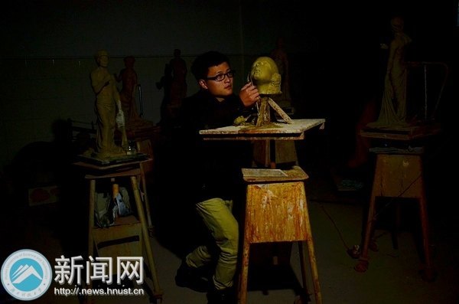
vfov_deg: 36.7
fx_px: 458
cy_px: 152
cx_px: 230
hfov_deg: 53.2
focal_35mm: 36
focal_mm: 24
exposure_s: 1/40
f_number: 3.8
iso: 400
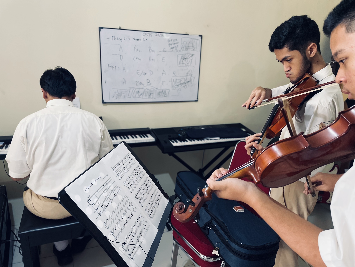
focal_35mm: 26
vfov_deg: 53.1
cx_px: 178
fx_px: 267
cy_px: 134
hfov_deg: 67.3
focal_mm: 4.2
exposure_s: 1/60
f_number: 1.6
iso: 250
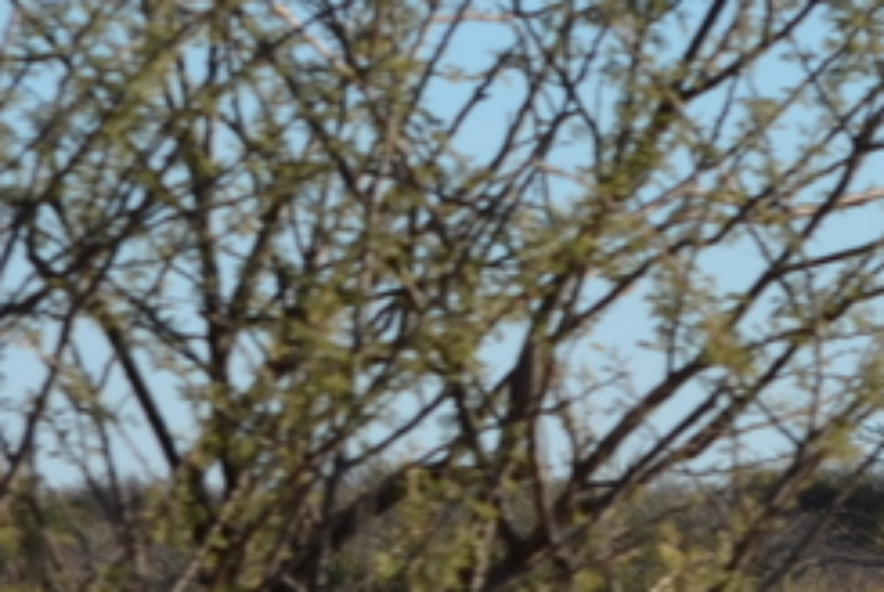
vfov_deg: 2.1
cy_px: 444
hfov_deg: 3.1
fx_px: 16314
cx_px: 1898
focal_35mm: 664
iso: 110
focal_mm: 85
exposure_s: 1/250
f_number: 8
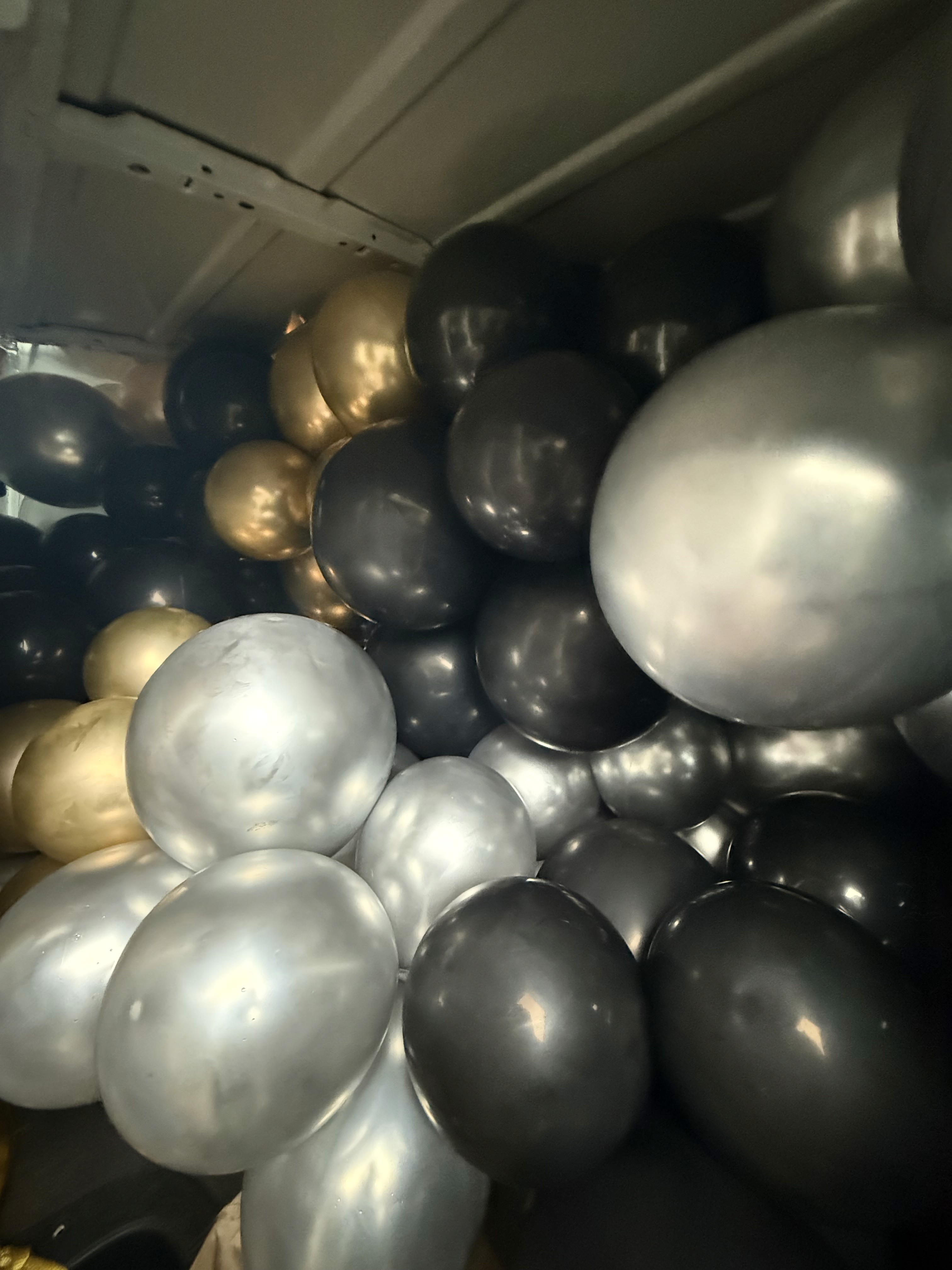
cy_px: 635
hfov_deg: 85.7
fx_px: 513
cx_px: 476
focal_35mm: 14
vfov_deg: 102.1
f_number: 2.2
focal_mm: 2.22
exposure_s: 1/59
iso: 1600
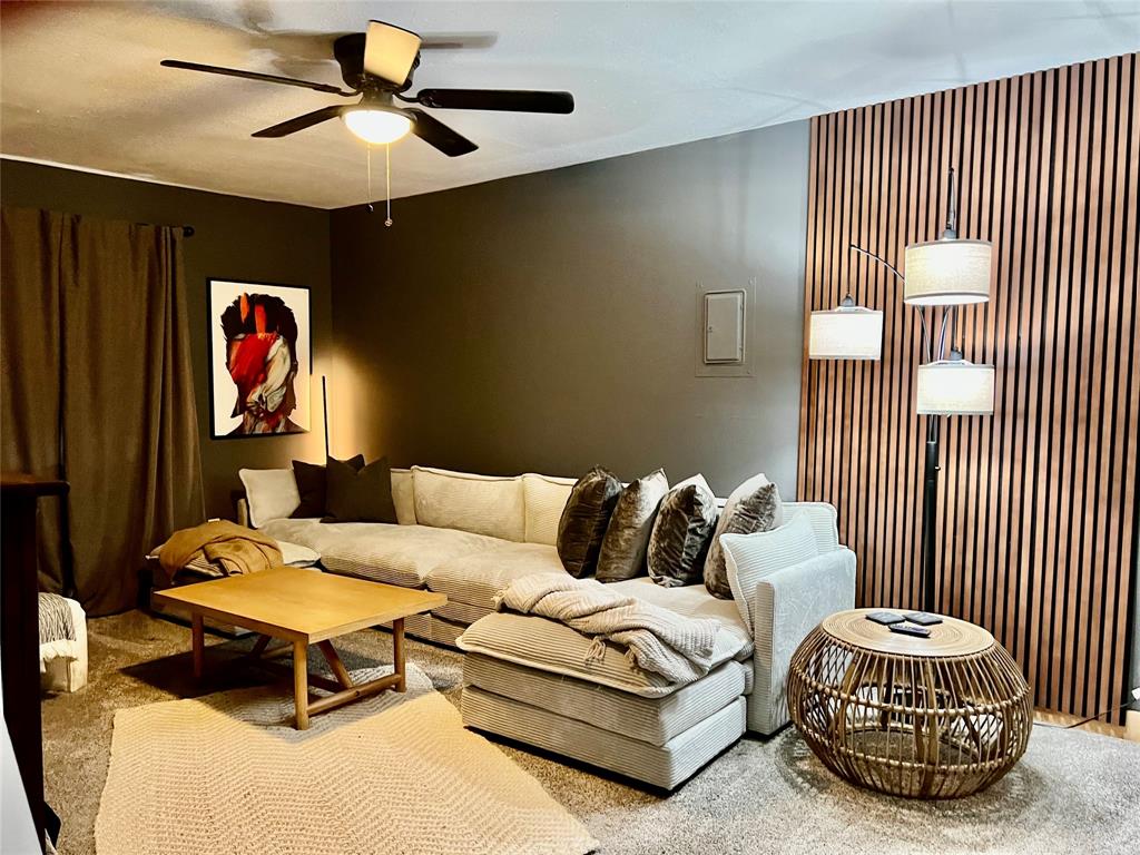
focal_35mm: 26
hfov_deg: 67.3
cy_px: 428
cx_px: 570
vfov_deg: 53.1
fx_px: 856
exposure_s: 1/40
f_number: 1.5
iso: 500
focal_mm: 5.7
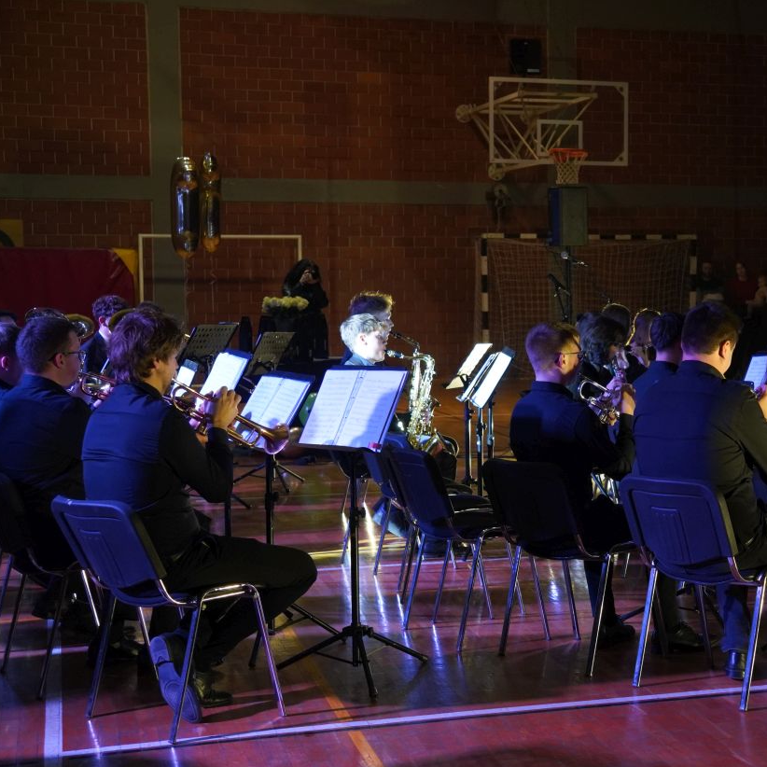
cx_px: 642
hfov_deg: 25.5
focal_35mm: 66
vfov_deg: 26.1
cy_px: 386
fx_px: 1656
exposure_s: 1/80
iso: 1000
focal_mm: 28.7
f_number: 3.2
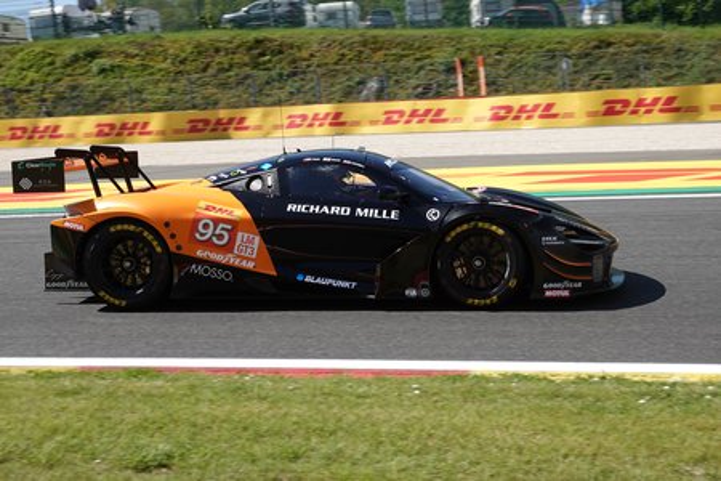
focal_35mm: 61
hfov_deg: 32.9
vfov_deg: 22.3
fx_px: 1222
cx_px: 360
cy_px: 240
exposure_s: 1/800
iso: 125
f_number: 4
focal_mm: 22.19
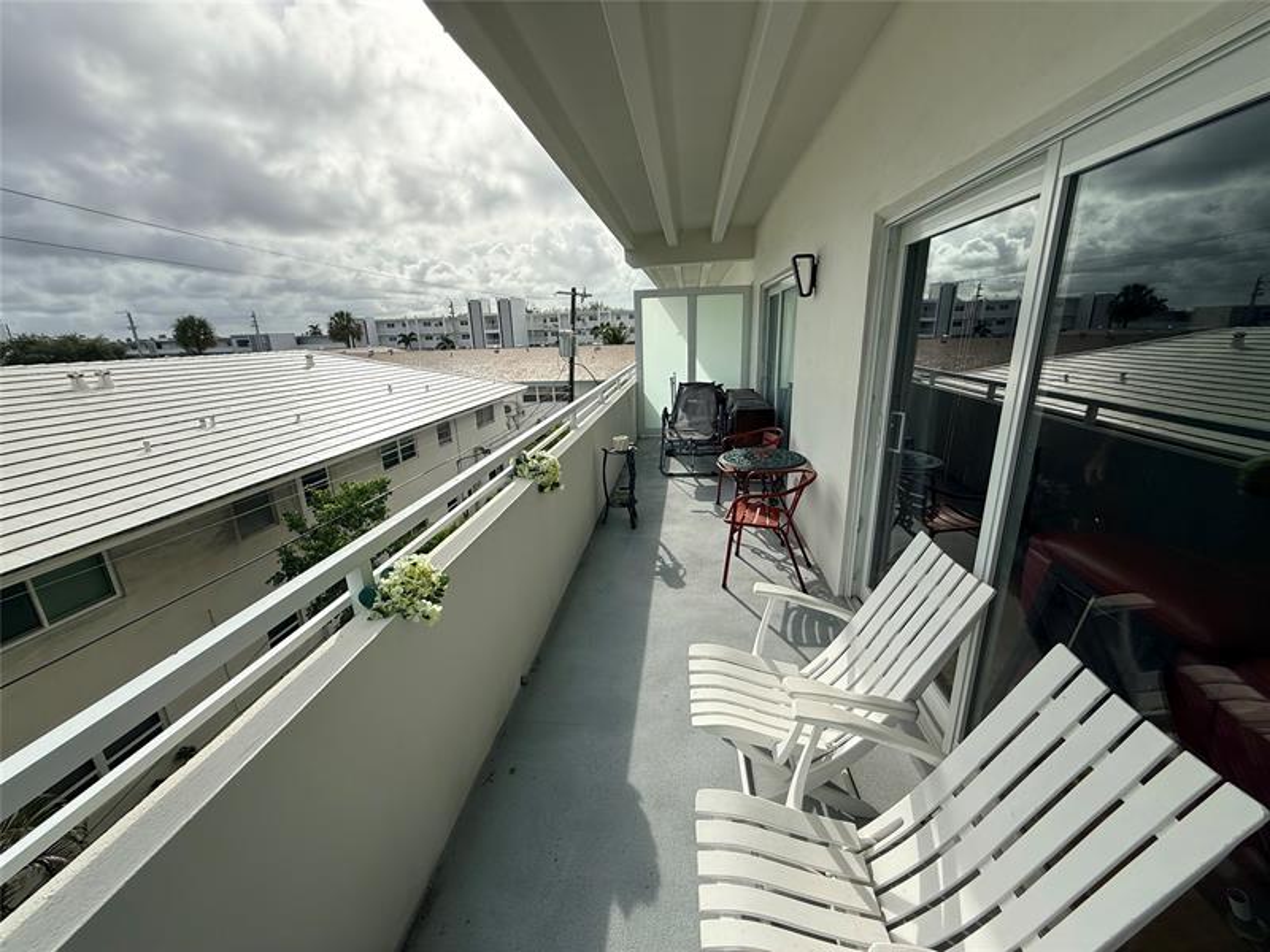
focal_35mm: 14
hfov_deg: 102.1
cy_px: 476
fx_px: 514
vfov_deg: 85.7
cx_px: 635
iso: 80
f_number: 2.2
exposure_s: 1/3289
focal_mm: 2.22
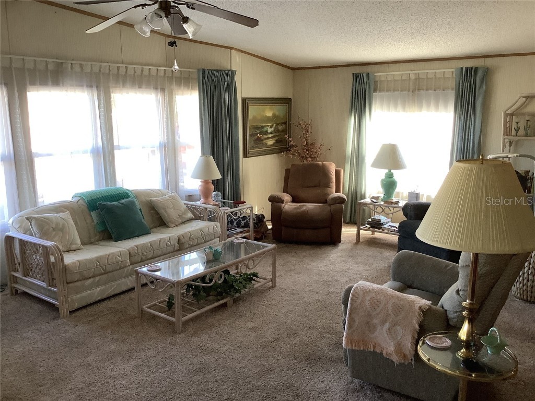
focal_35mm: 31
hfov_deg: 58.4
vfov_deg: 45.4
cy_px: 200
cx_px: 268
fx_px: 479
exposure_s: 1/60
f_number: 2.4
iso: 125
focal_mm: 3.3
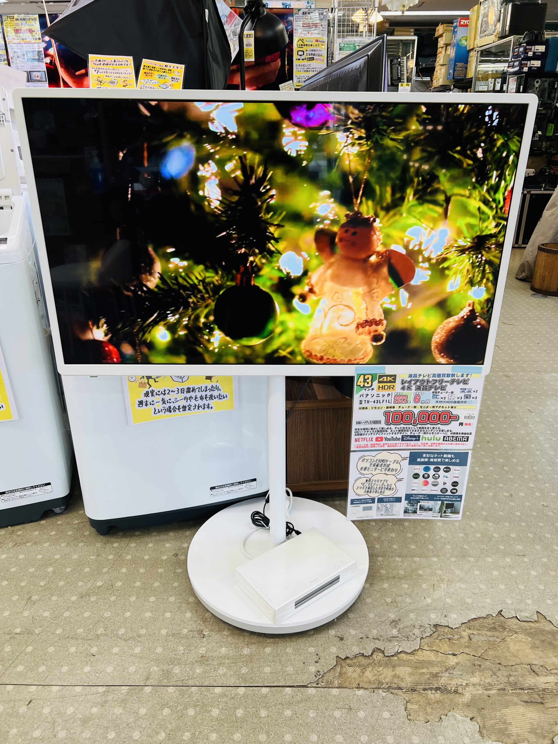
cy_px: 372
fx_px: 559
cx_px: 279
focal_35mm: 26
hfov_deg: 53.1
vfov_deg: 67.3
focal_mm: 5.7
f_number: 1.5
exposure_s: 1/100
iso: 80
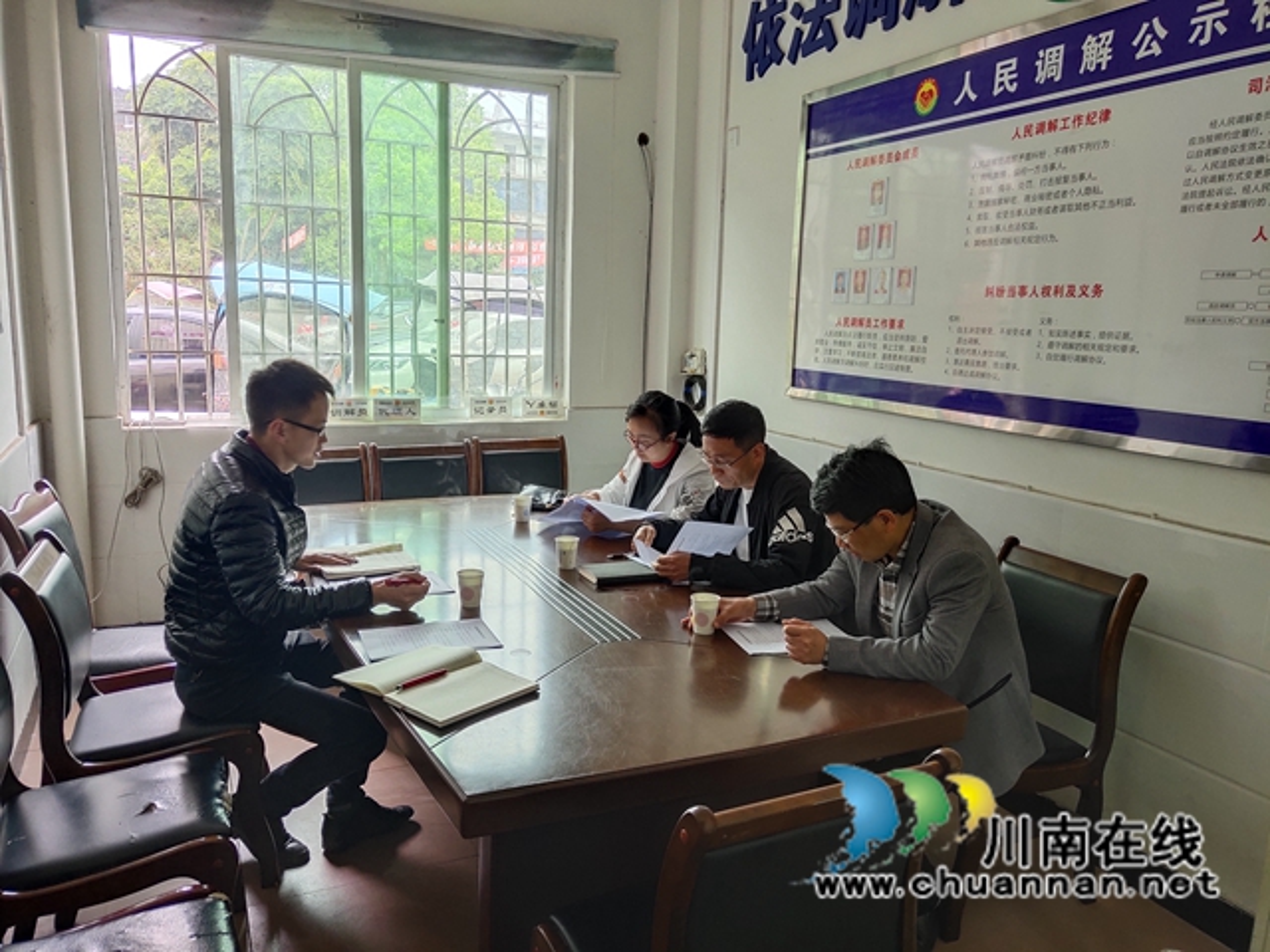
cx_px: 635
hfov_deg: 61.7
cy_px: 476
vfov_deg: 48.2
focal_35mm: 29
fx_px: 1064
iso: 157
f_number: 1.8
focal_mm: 4.27
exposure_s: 1/100
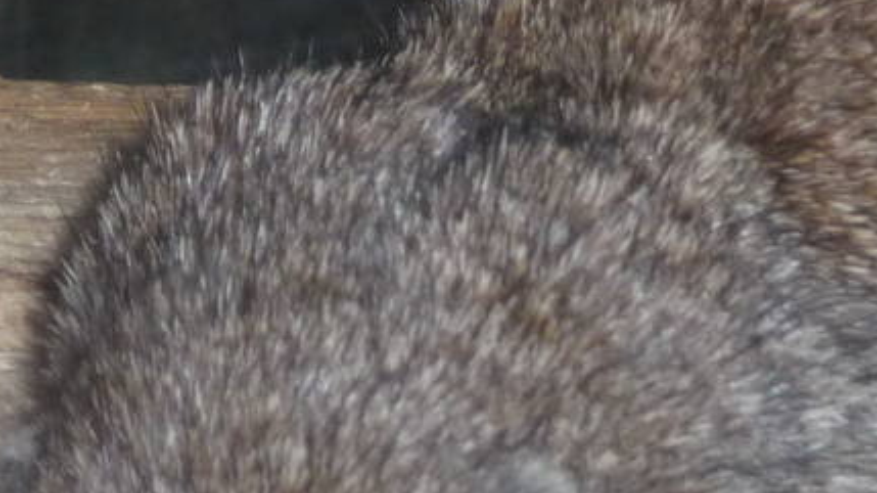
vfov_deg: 1.5
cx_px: 1061
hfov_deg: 2.7
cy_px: 561
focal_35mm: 808
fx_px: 18784
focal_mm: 34.2
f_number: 4.8
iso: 200
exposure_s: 1/50
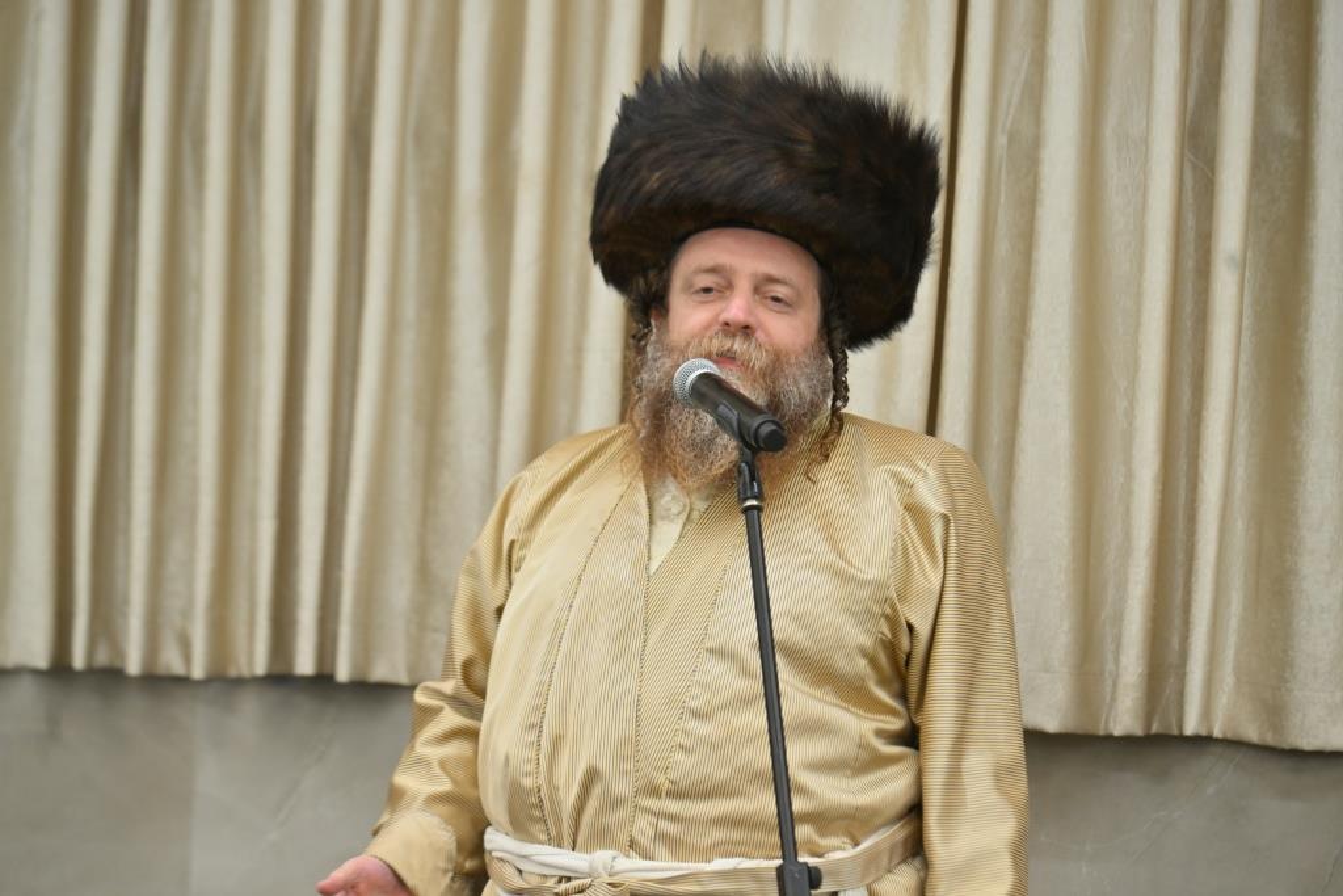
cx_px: 672
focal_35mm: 120
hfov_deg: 17.1
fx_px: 4477
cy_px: 448
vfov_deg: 11.4
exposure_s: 1/320
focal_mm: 120
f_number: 4
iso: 500
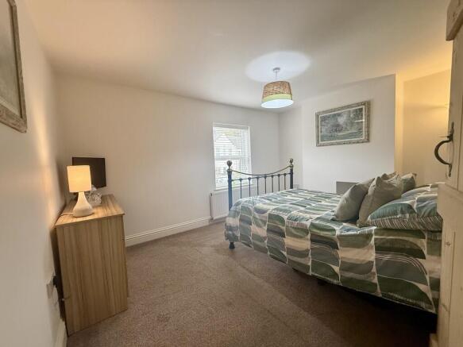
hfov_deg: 102.1
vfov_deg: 85.7
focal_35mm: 14
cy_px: 174
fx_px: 187
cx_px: 232
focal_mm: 2.22
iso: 200
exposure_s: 1/100
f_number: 2.2
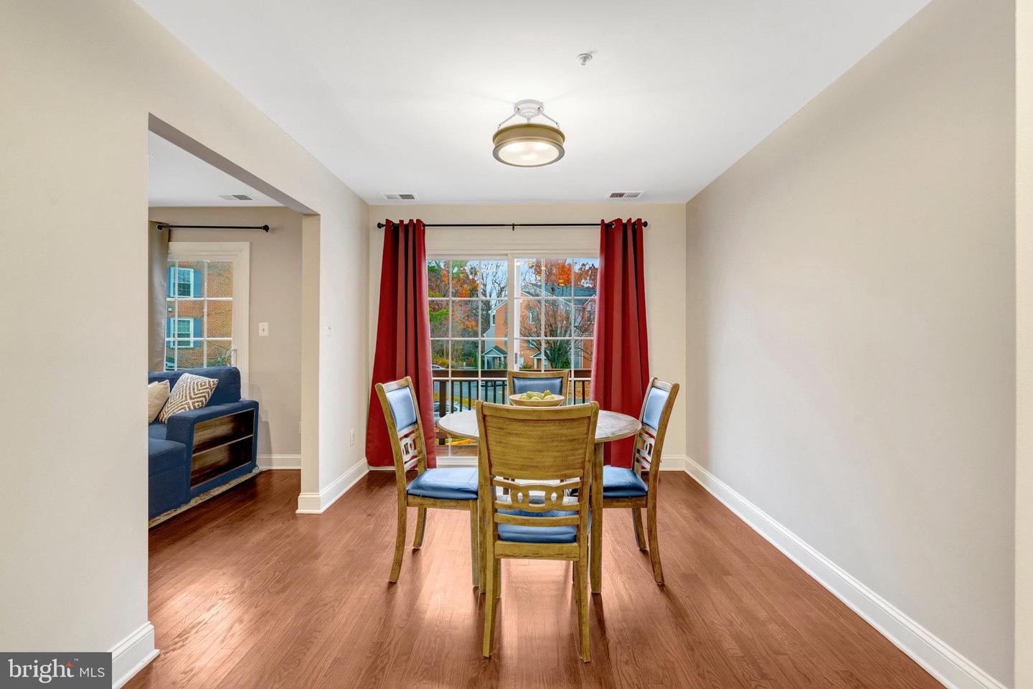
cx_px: 516
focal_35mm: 16
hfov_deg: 96.7
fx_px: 459
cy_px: 344
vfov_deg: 73.7
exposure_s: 1/15
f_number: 8
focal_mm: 16
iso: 1250
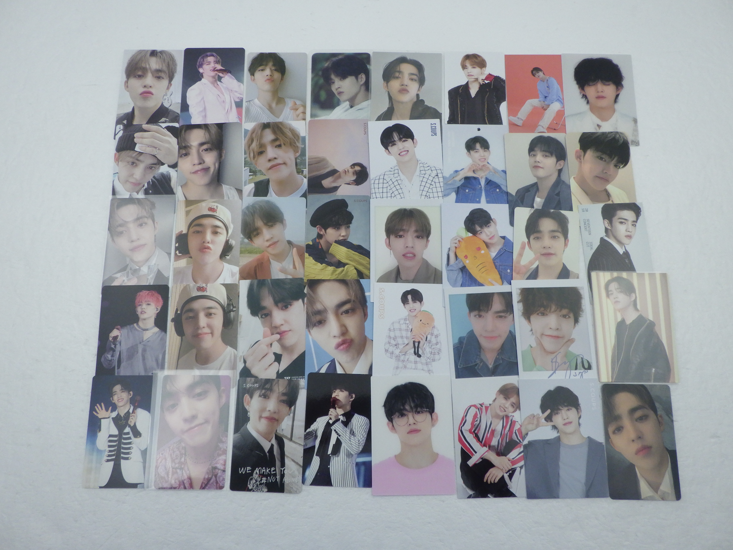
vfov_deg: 49.7
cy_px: 275
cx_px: 366
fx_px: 593
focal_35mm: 28
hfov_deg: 63.4
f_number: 3.5
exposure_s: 1/50
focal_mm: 5
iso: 125
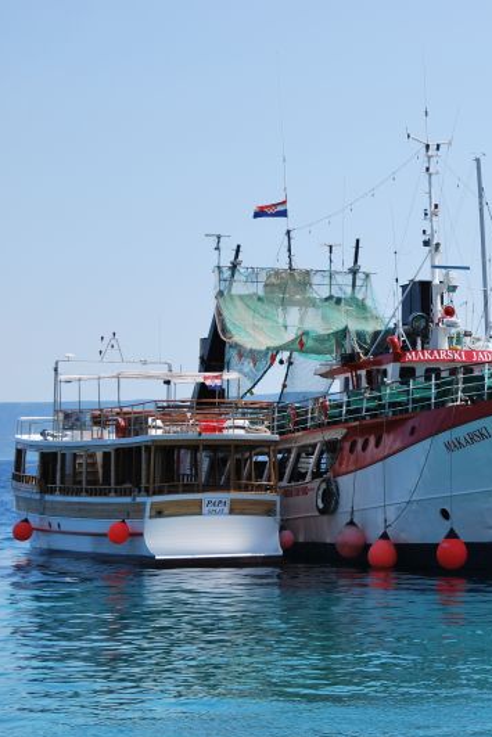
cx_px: 531
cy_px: 370
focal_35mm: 113
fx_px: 2315
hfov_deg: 12.0
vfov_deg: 18.1
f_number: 8
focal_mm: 50
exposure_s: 1/250
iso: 100
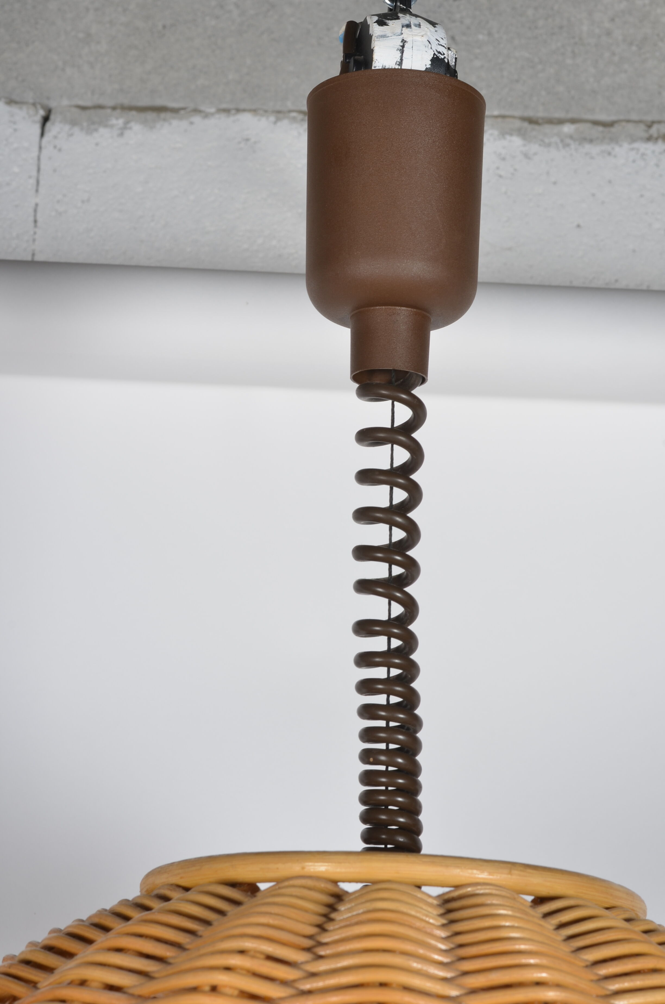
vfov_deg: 27.0
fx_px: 2087
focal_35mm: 75
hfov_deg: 18.1
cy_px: 502
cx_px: 332
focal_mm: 50
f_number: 11
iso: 100
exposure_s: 1/125
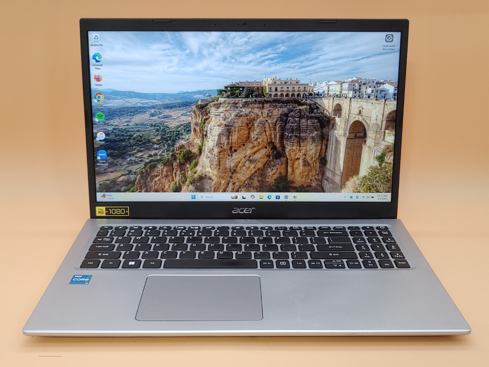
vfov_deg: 35.1
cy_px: 184
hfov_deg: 45.8
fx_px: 579
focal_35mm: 41
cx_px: 244
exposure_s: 1/62
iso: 50
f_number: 1.8
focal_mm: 4.36
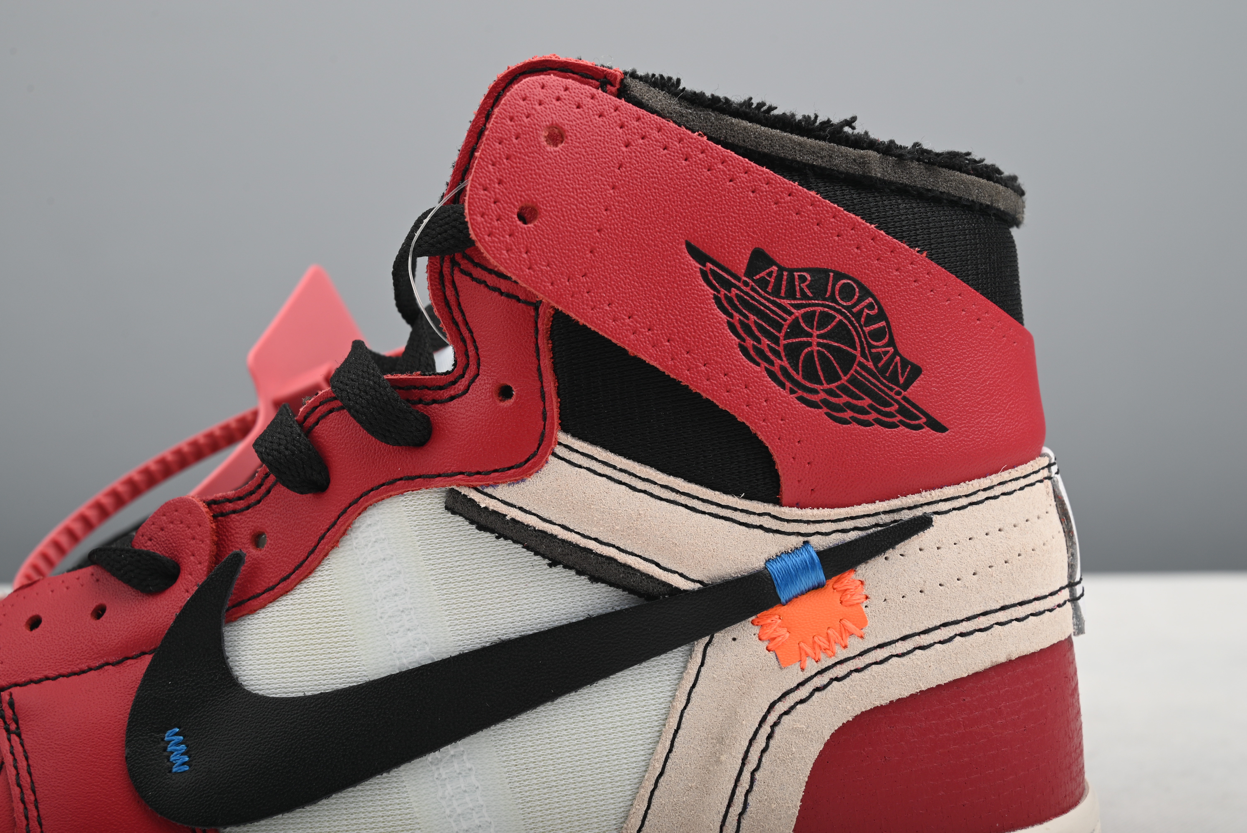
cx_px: 624
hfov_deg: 42.7
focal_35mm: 46
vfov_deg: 29.3
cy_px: 416
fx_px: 1594
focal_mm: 46
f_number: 11
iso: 100
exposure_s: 1/200
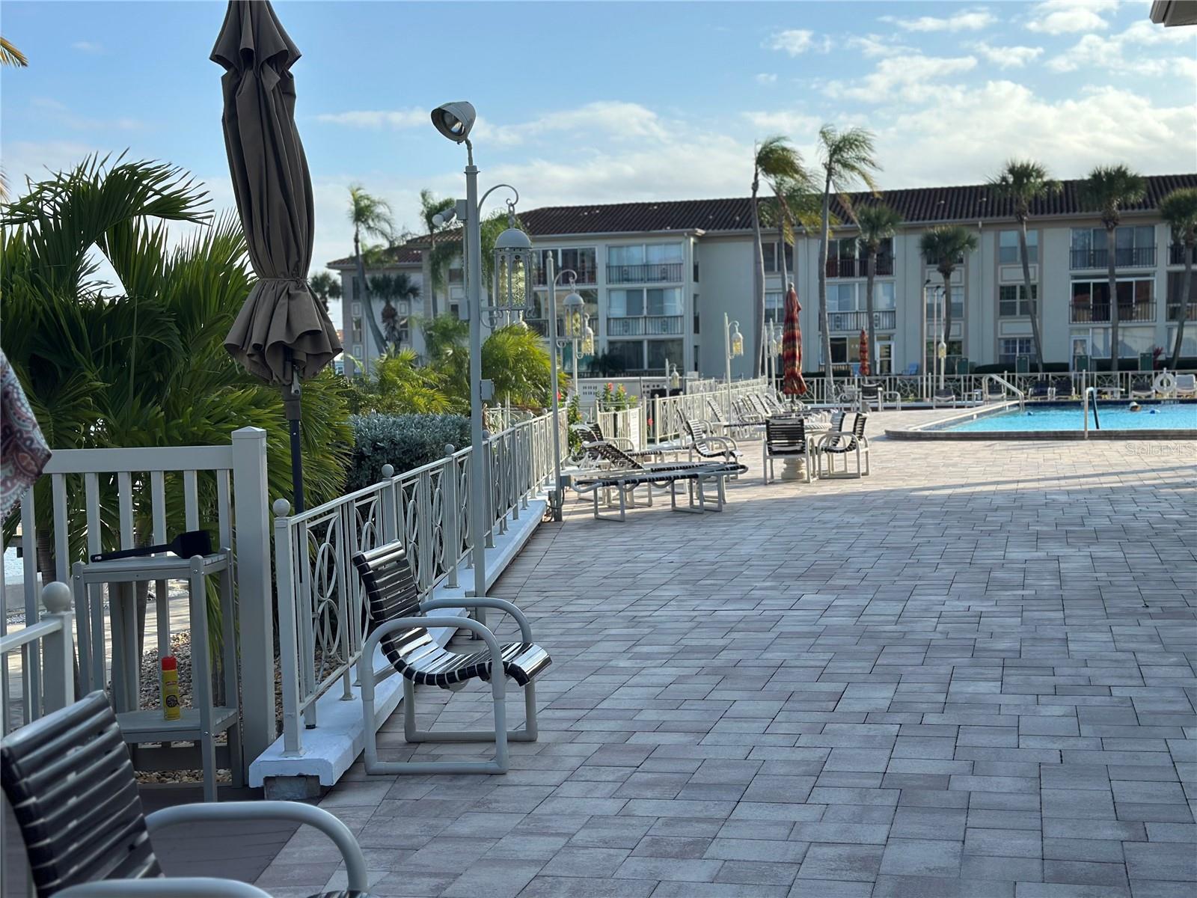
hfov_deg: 39.7
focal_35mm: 48
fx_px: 1660
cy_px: 449
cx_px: 598
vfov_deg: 30.3
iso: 100
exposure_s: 1/3257
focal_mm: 6.86
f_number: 1.78
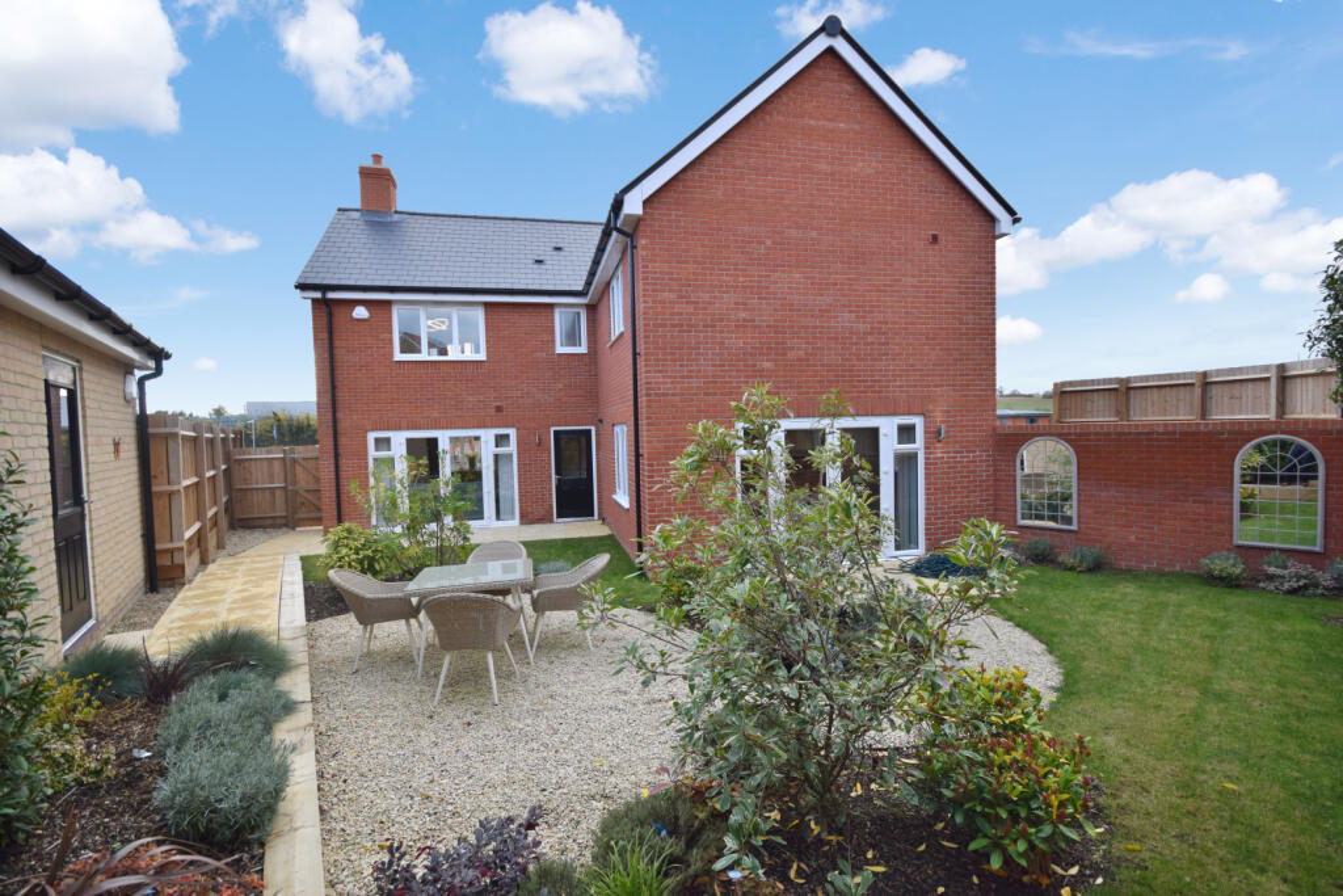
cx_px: 672
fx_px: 560
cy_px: 448
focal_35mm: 15
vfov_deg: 77.3
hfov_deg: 100.4
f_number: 8
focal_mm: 10
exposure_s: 1/250
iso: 400
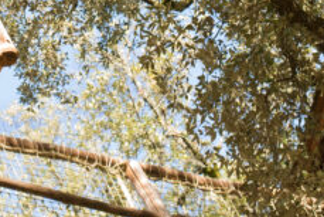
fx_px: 2017
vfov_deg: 6.0
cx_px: -126
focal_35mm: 224
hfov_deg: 9.0
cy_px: -201
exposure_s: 1/250
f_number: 8
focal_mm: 50
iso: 1000
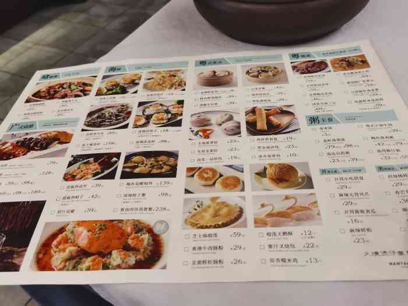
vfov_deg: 51.4
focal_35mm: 27
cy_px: 153
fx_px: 318
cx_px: 204
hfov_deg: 65.3
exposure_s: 1/100
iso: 200
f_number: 1.9
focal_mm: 6.71
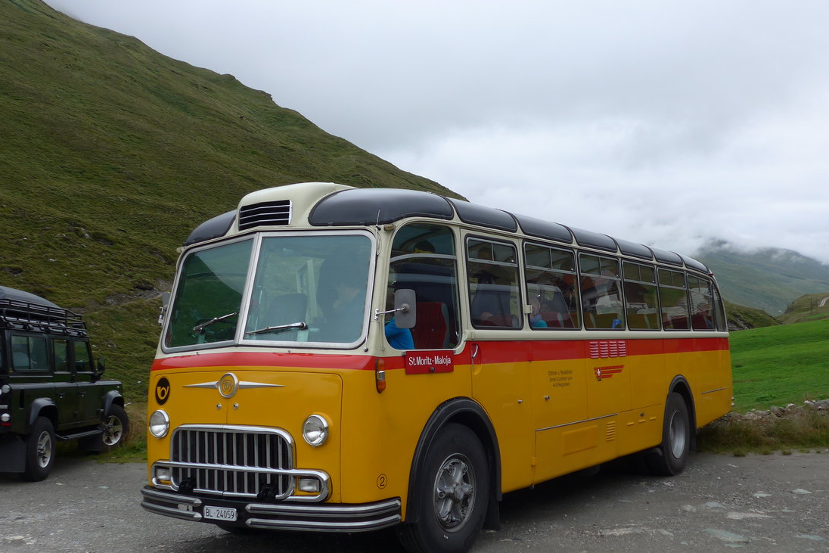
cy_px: 296
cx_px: 437
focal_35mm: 41
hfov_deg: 47.4
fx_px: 944
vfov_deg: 32.6
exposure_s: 1/1300
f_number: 2.8
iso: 80
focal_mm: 7.5
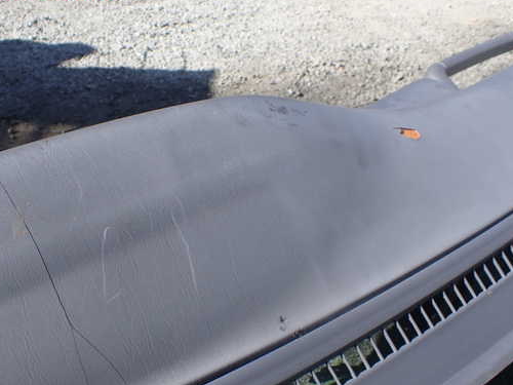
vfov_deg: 39.6
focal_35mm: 36
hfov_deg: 51.2
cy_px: 207
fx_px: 534
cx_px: 226
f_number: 3.2
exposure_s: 1/500
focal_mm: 5.4
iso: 100
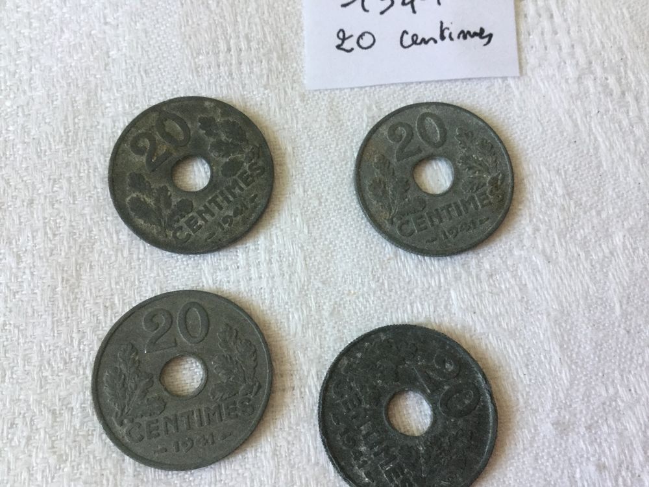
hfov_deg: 58.4
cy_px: 244
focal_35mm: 31
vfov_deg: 45.4
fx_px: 581
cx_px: 324
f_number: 2.4
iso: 125
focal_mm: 3.3
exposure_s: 1/33
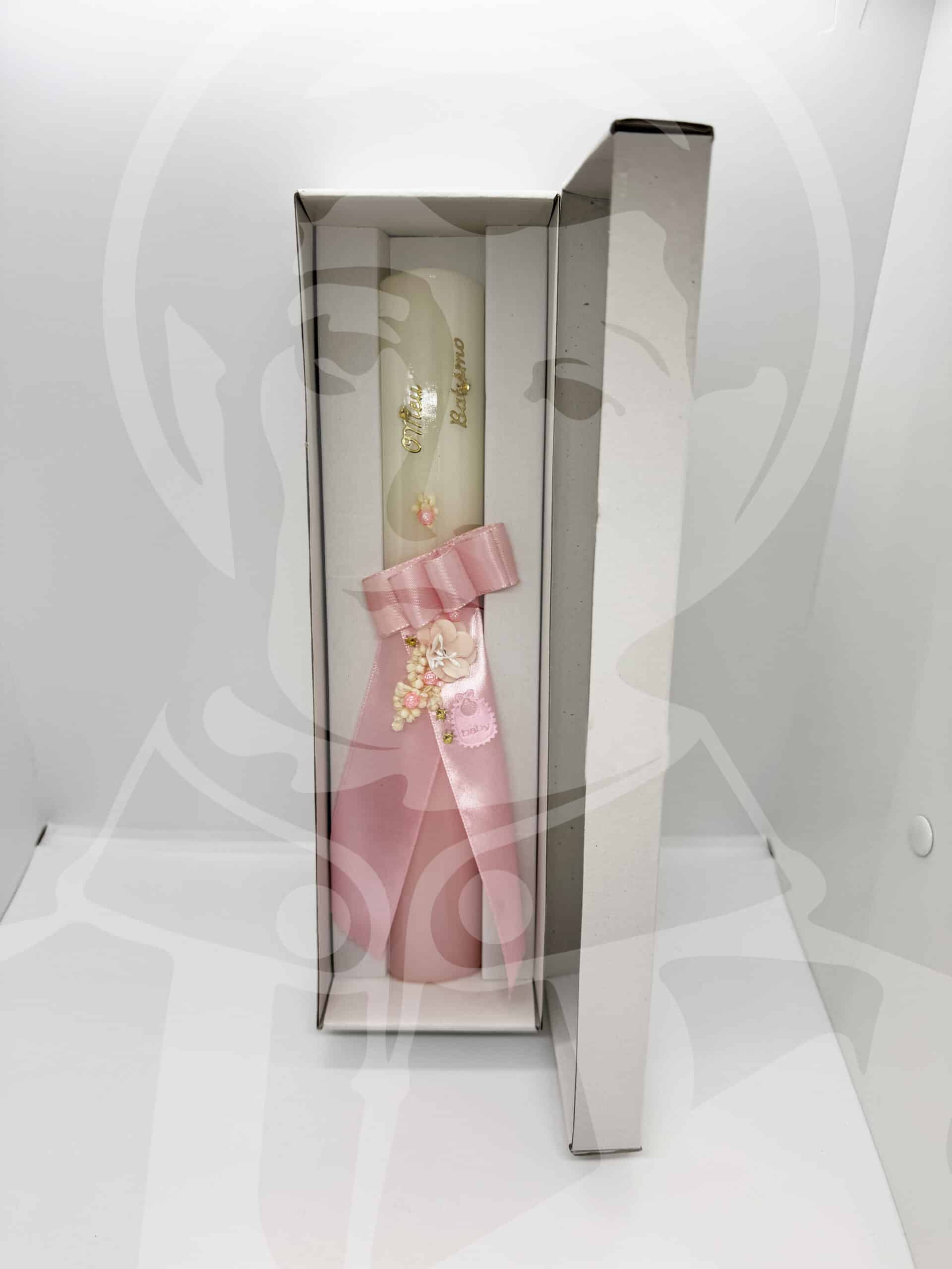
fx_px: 880
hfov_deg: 56.8
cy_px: 634
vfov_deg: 71.6
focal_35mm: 24
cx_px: 476
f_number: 1.78
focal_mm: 6.76
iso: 80
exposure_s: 1/370
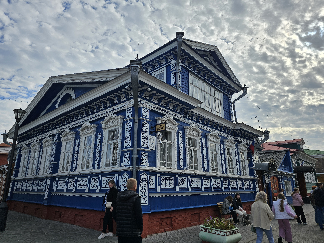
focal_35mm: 23
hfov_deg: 73.9
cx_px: 162
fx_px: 215
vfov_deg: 58.9
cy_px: 122
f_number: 1.7
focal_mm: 6.3
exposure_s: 1/986
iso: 10
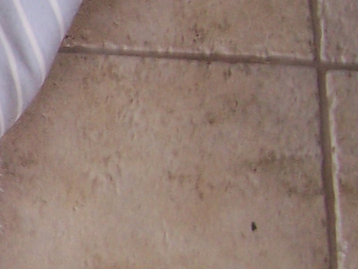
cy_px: 206
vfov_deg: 10.5
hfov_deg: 12.3
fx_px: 1459
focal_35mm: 141
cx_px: -374
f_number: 2.7
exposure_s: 1/60
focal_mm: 5.6
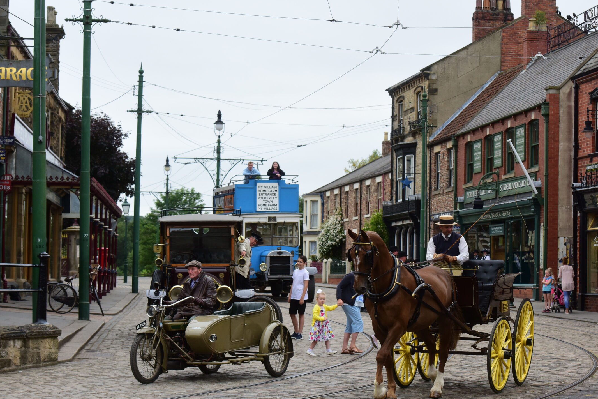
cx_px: 320
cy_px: 234
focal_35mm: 84
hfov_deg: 24.2
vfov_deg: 16.3
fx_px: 1396
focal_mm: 70
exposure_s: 1/640
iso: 1000
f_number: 6.3
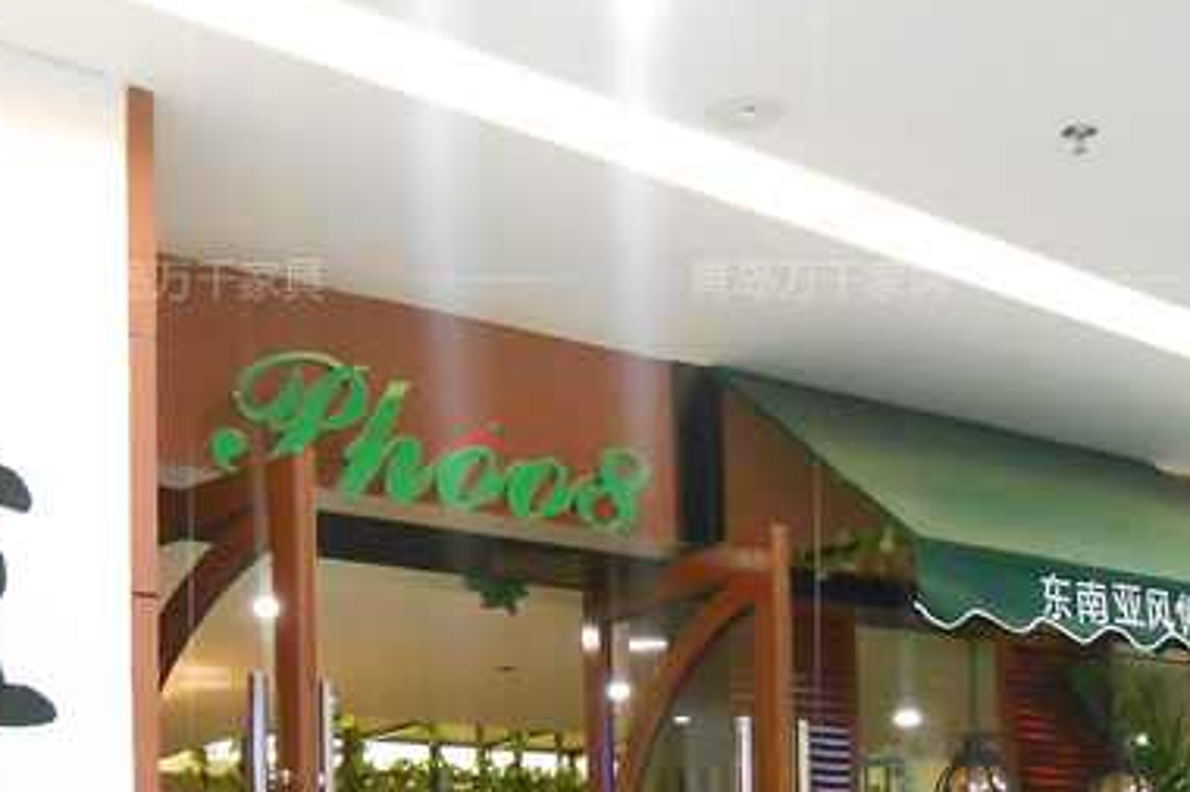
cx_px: 504
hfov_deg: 35.0
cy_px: 905
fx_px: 1883
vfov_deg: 22.2
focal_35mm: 57
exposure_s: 1/30
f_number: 3.5
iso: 800
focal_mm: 4.6
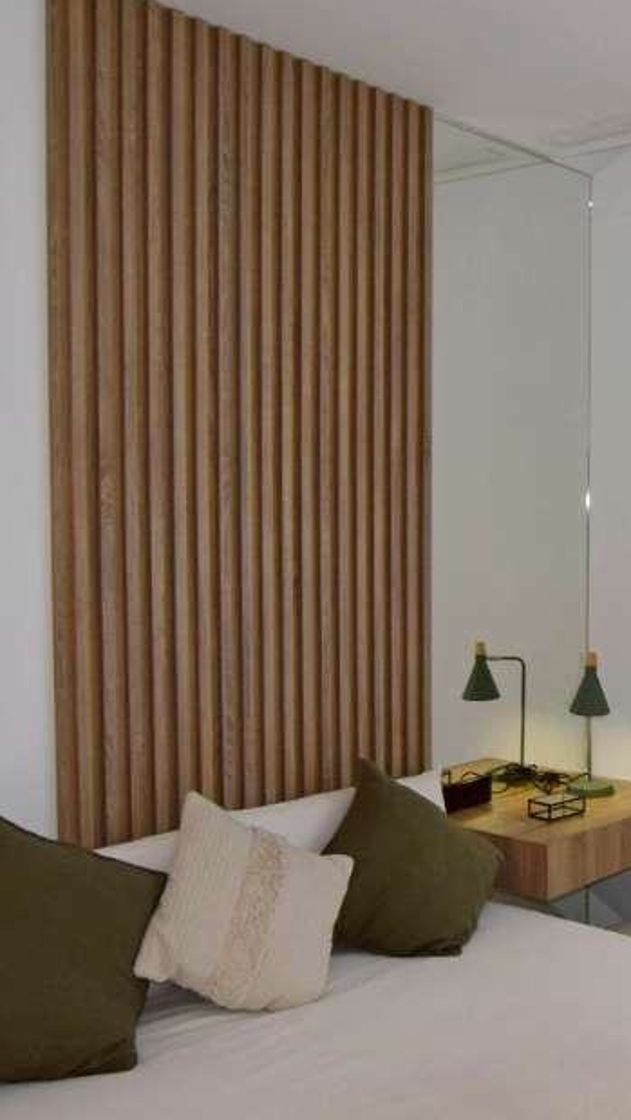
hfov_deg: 29.2
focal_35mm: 38
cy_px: 579
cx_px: 633
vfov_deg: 52.8
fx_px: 1130
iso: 250
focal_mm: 10
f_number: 5.6
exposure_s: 1/125
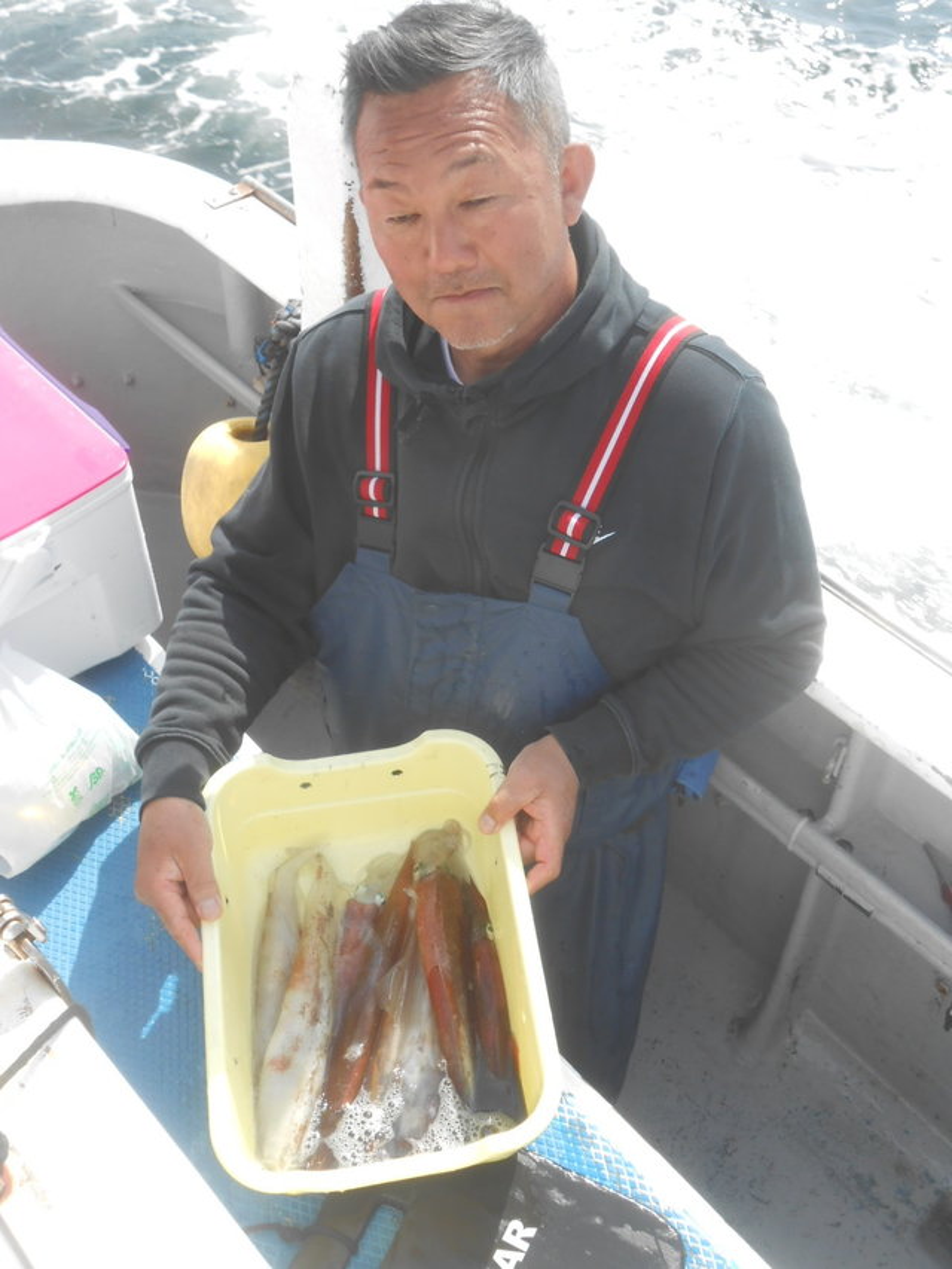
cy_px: 634
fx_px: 1393
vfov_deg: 49.0
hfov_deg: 37.7
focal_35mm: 38
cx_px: 476
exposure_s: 1/320
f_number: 4.2
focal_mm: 6.8
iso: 80
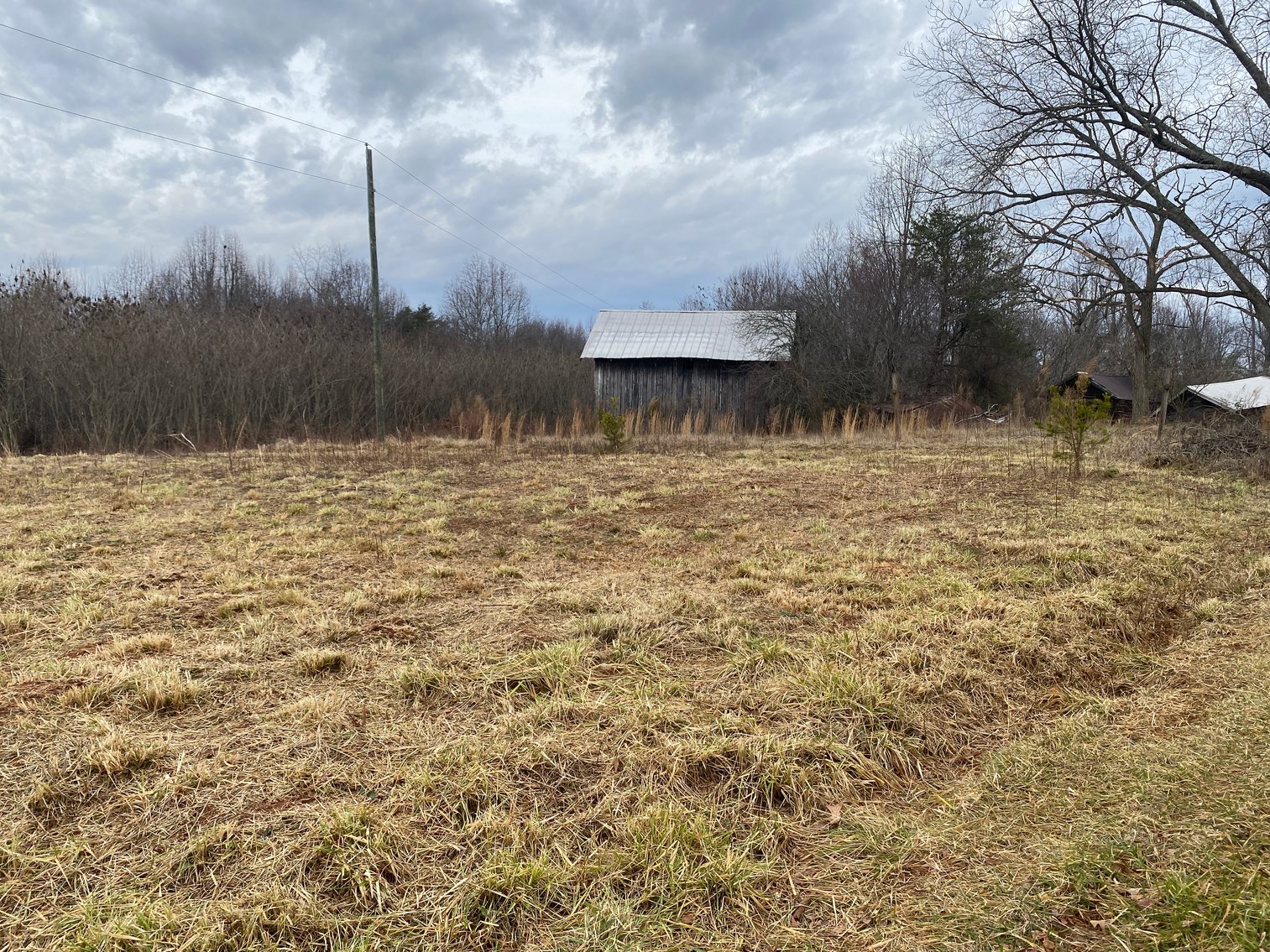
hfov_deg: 67.3
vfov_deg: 53.1
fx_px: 954
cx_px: 635
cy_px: 476
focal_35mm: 26
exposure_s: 1/1701
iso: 32
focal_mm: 4.25
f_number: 1.8
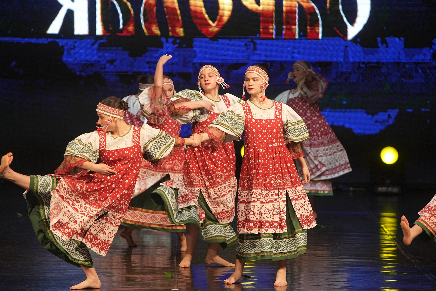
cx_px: 219
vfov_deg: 6.8
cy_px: 146
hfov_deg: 10.1
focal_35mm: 203
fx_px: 2459
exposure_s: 1/400
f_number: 4
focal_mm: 200
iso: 2500
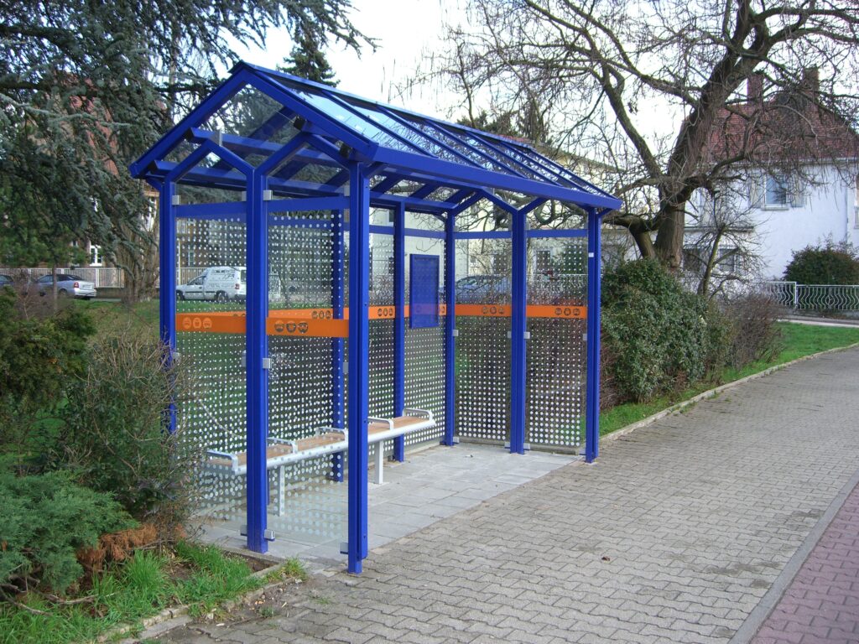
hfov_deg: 49.0
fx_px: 943
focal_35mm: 38
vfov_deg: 37.7
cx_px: 430
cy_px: 322
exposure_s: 1/200
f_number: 2.8
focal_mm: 7.9
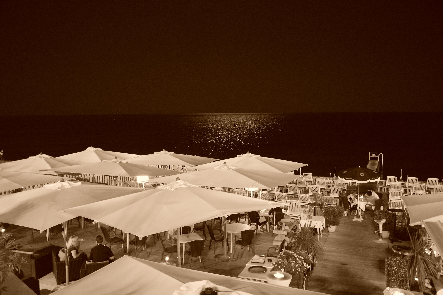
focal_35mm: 33
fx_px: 406
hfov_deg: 57.2
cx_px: 222
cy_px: 148
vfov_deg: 40.0
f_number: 3.5
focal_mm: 22
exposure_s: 1/13
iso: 6400
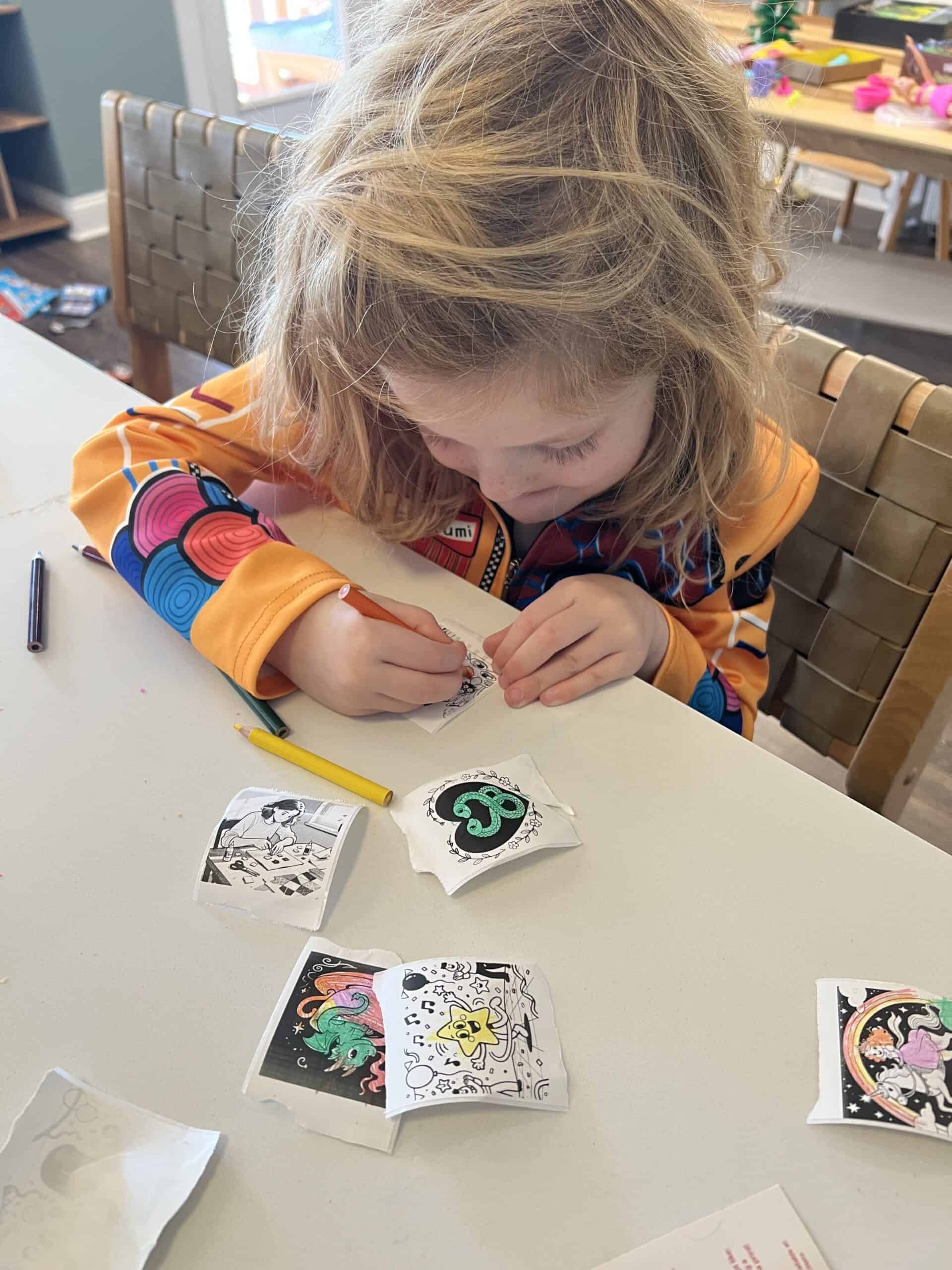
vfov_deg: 67.3
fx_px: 953
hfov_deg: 53.1
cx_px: 476
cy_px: 635
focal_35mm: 26
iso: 160
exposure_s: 1/60
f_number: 1.5
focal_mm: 5.7
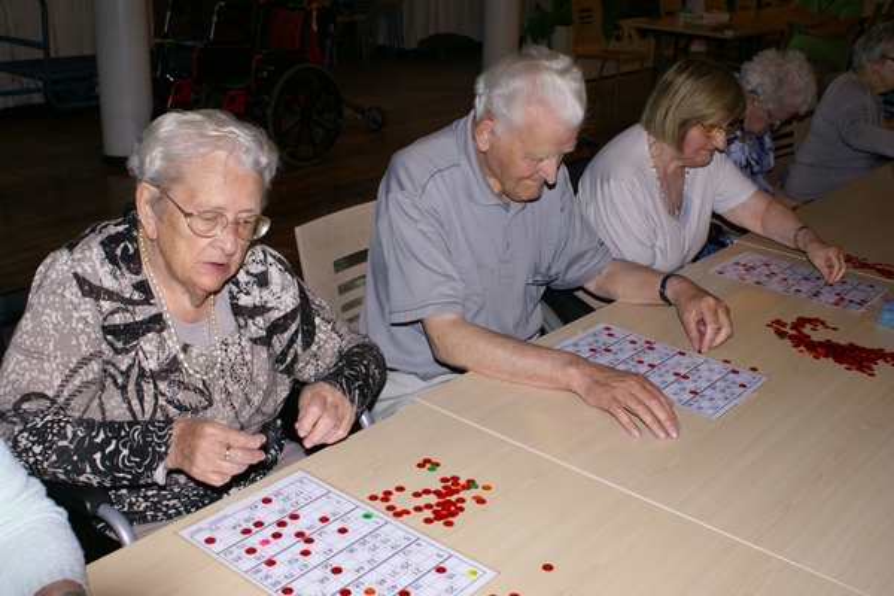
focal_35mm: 39
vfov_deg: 34.2
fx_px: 968
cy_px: 298
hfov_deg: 49.6
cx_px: 447
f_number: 5.6
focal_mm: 26
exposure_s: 1/60
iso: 400
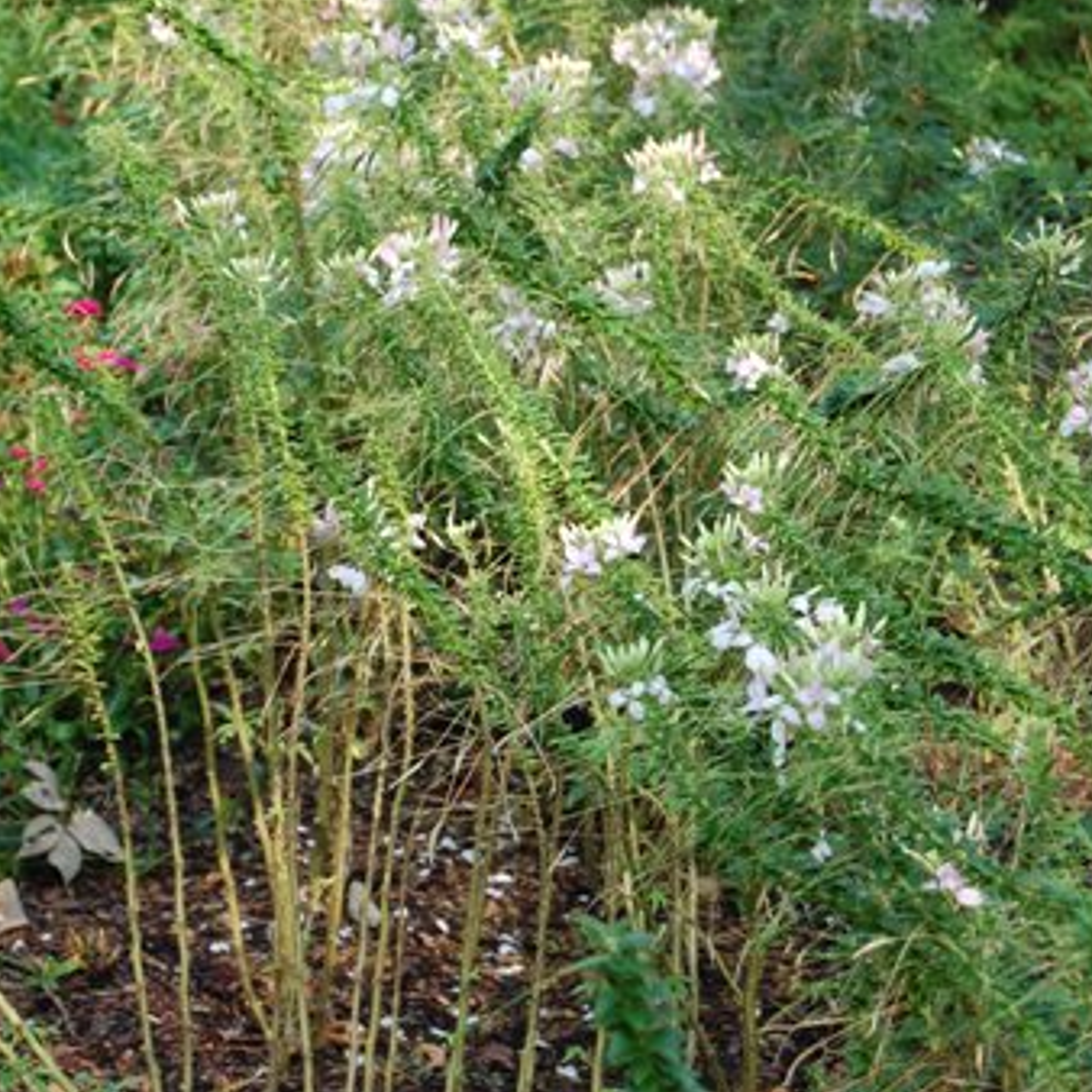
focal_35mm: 133
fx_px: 4740
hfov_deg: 13.1
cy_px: 540
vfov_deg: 13.1
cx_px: 527
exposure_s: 1/160
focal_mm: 55
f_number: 6.3
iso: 200
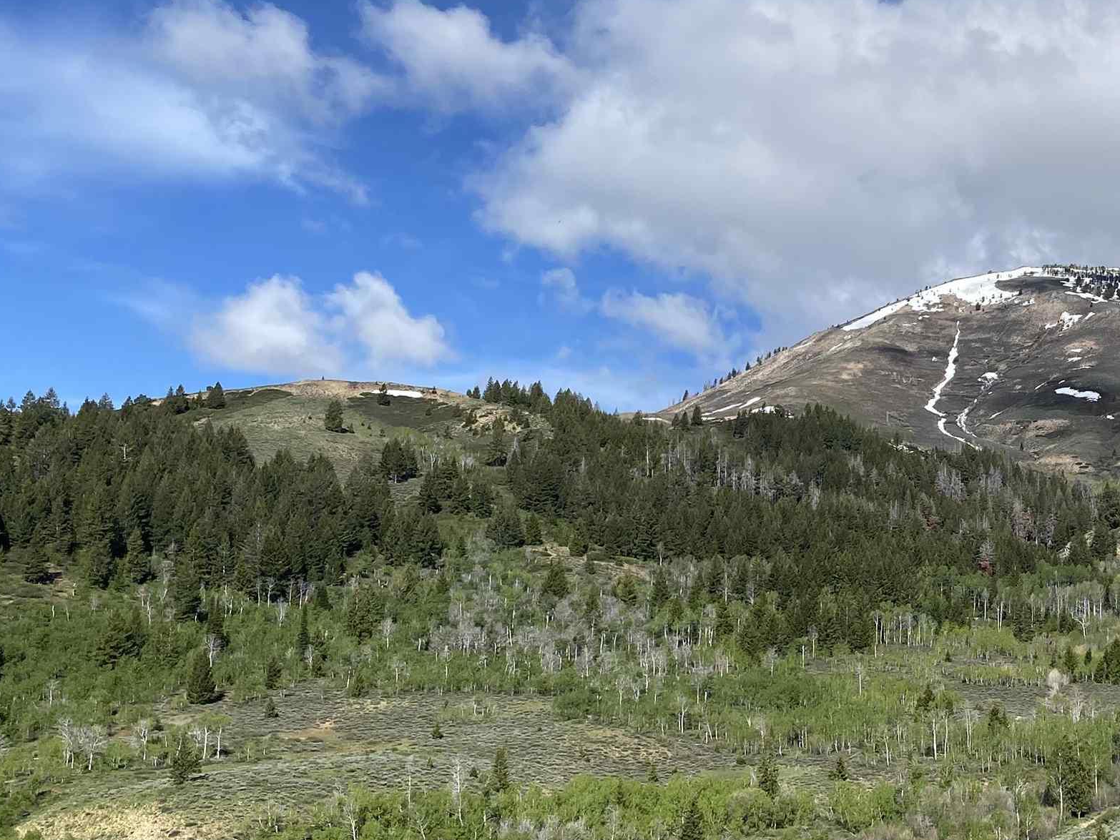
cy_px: 530
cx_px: 966
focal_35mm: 51
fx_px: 1650
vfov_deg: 28.5
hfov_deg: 35.7
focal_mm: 4.25
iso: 32
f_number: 1.8
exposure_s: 1/3984
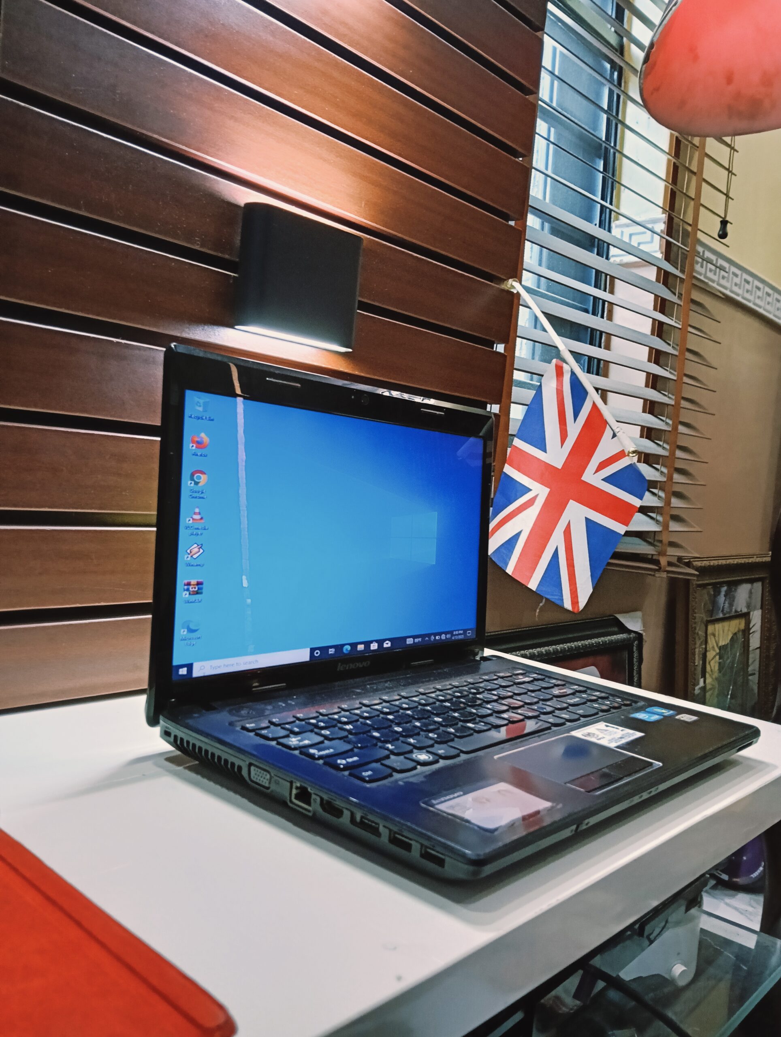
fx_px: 810
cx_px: 390
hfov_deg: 51.5
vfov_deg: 65.2
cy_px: 518
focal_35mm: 27
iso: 800
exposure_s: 1/33.3
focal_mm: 3.98
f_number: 1.8
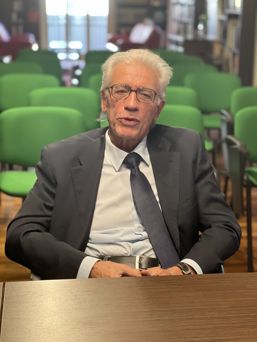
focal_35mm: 77
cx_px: 128
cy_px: 171
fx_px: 762
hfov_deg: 19.1
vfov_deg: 25.3
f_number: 2.8
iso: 400
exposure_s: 1/27
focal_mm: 9
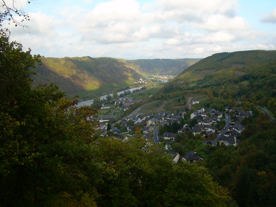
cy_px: 104
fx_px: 303
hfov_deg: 49.0
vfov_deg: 37.7
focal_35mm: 38
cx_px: 138
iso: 50
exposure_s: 1/193
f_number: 4.6
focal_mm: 6.3
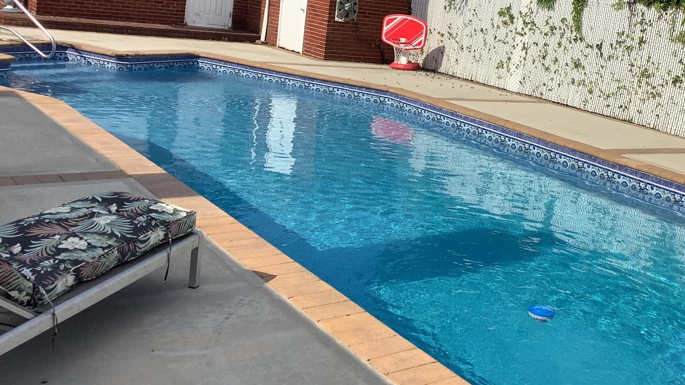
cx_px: 445
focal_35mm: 47
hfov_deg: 43.2
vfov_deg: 25.2
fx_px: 854
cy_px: 99
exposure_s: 1/1631
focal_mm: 3.3
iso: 25
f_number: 2.4
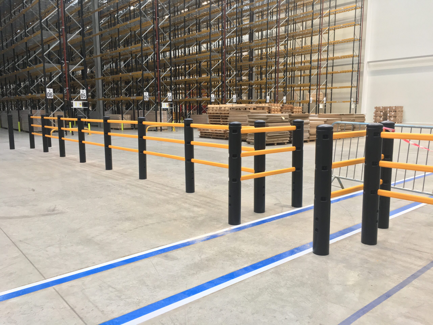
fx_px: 363
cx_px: 216
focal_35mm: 29
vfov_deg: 48.2
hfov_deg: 61.7
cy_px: 162
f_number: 2.2
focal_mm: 4.15
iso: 100
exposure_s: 1/33
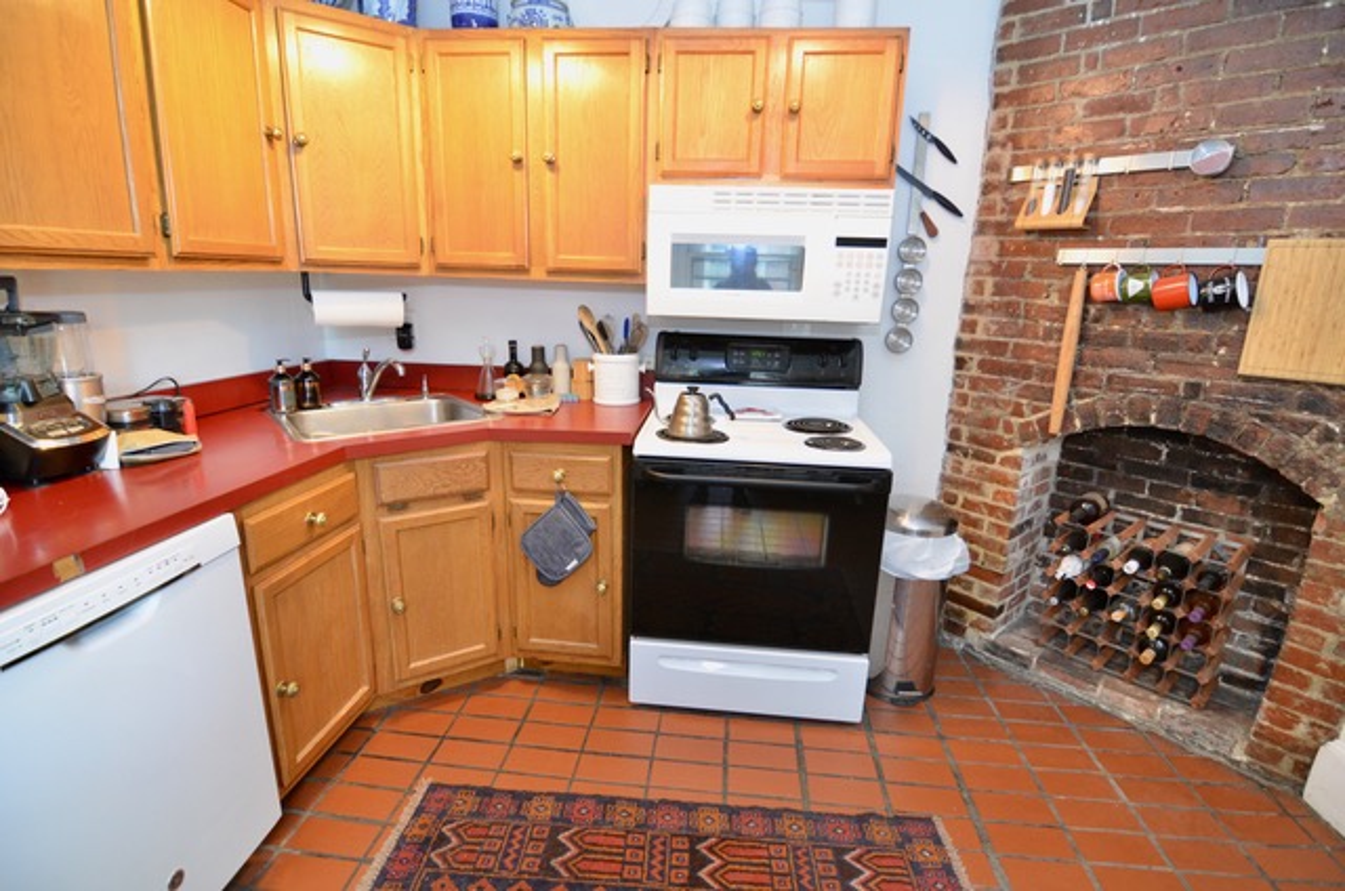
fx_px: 615
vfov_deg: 71.8
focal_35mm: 16
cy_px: 446
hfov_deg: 95.1
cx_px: 672
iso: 800
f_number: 3.2
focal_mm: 11
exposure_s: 1/40
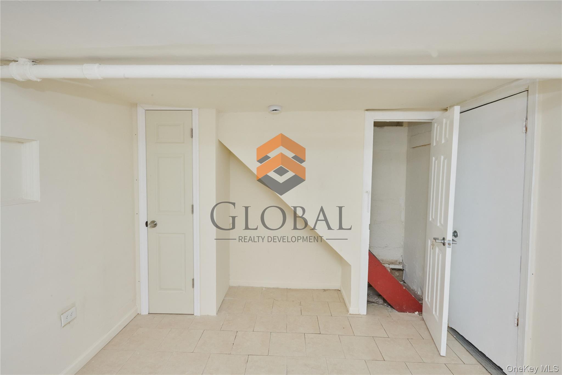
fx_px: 265
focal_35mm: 17
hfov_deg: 93.3
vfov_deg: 70.4
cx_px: 281
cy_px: 188
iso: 1600
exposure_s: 1/60
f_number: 16
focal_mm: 17
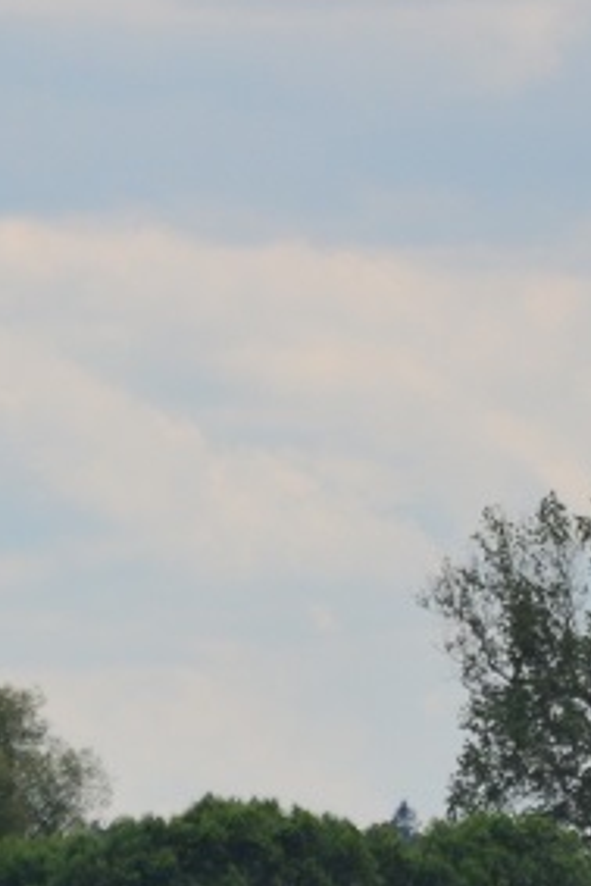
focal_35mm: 1584
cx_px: 8
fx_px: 38955
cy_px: 621
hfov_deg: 0.9
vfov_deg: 1.3
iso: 640
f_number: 5.6
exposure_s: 1/4000
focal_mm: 300
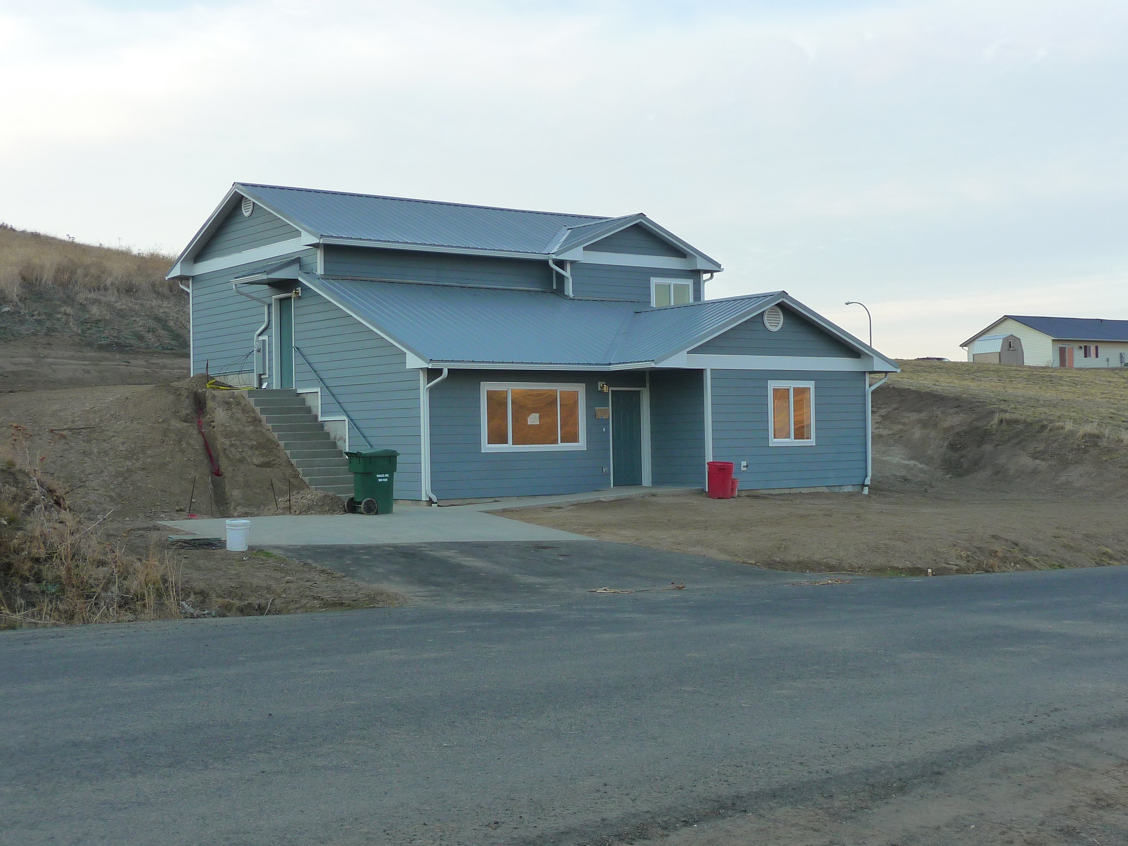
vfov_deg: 30.3
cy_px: 423
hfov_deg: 39.7
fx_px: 1564
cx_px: 564
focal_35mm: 48
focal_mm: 8
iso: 160
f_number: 4.2
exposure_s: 1/200
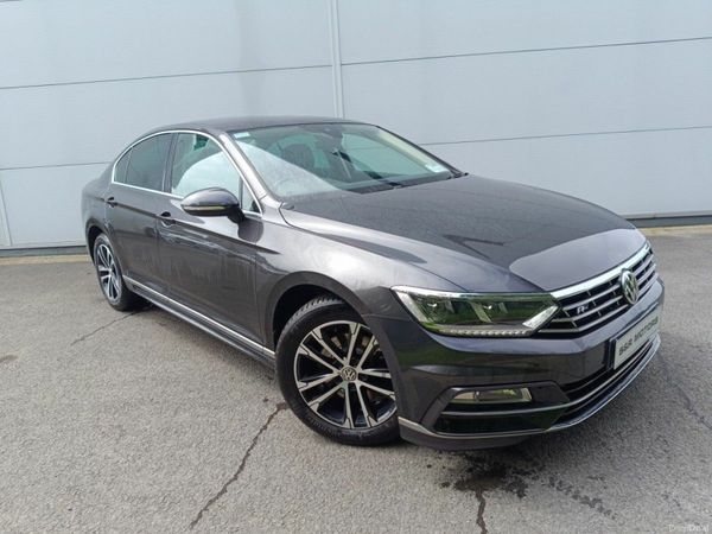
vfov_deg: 56.8
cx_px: 356
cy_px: 267
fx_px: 494
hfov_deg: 71.6
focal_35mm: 24
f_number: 1.88
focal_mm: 5.59
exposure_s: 1/386
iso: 54
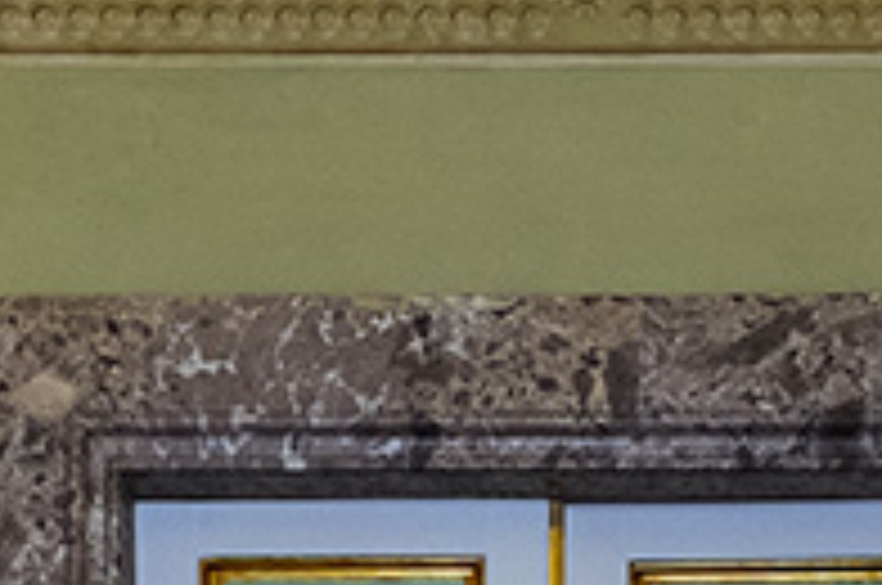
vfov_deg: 11.8
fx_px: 2250
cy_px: 1454
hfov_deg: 22.1
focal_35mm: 92
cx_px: 594
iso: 800
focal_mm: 10
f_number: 4
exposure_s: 1/40
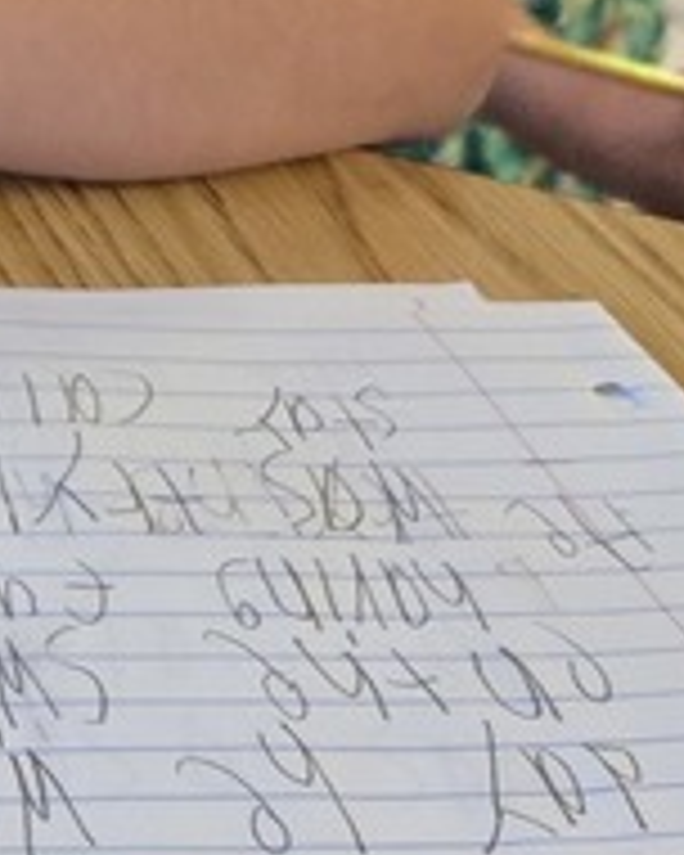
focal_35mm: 121
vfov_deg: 14.7
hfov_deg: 11.4
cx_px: -734
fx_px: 3062
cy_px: -464
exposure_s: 1/60
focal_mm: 5.4
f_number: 1.8
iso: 800
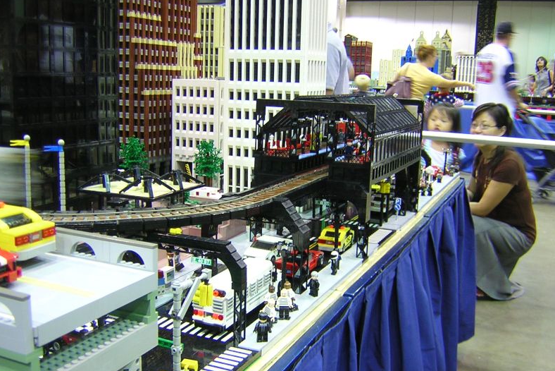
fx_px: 586
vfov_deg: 35.1
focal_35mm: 38
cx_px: 275
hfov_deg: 50.7
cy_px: 182
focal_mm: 4.7
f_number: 2.6
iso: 133
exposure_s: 1/3.1
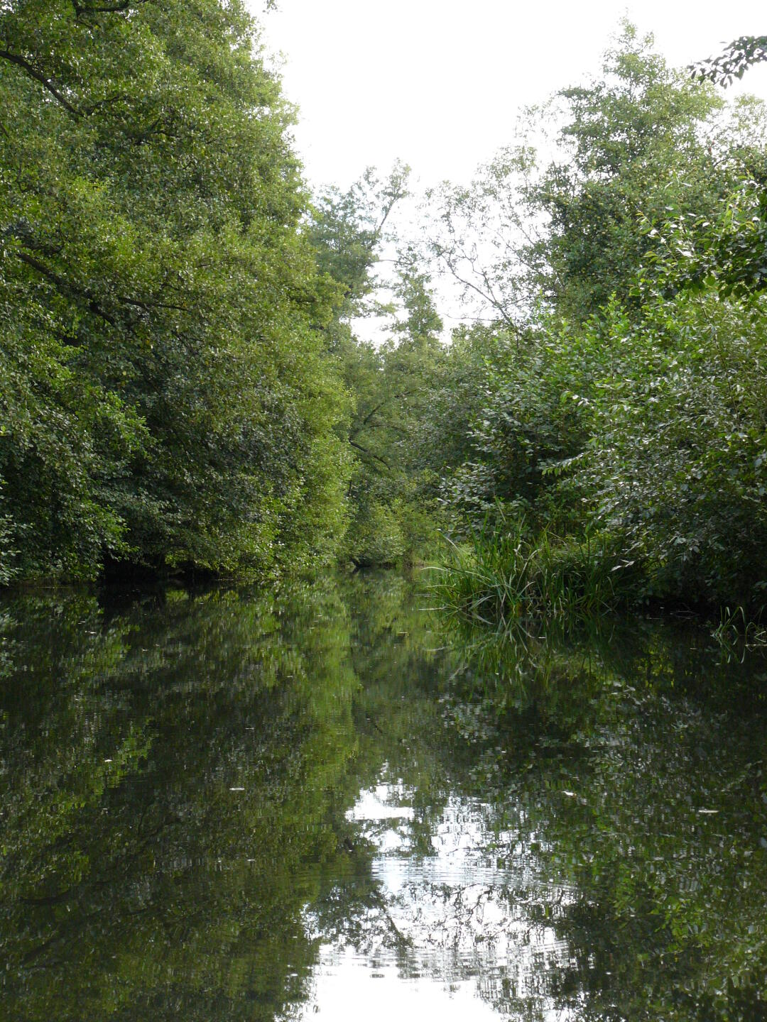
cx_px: 384
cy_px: 511
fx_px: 2009
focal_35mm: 68
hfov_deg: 21.6
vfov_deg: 28.6
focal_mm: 11.4
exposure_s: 1/125
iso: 200
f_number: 5
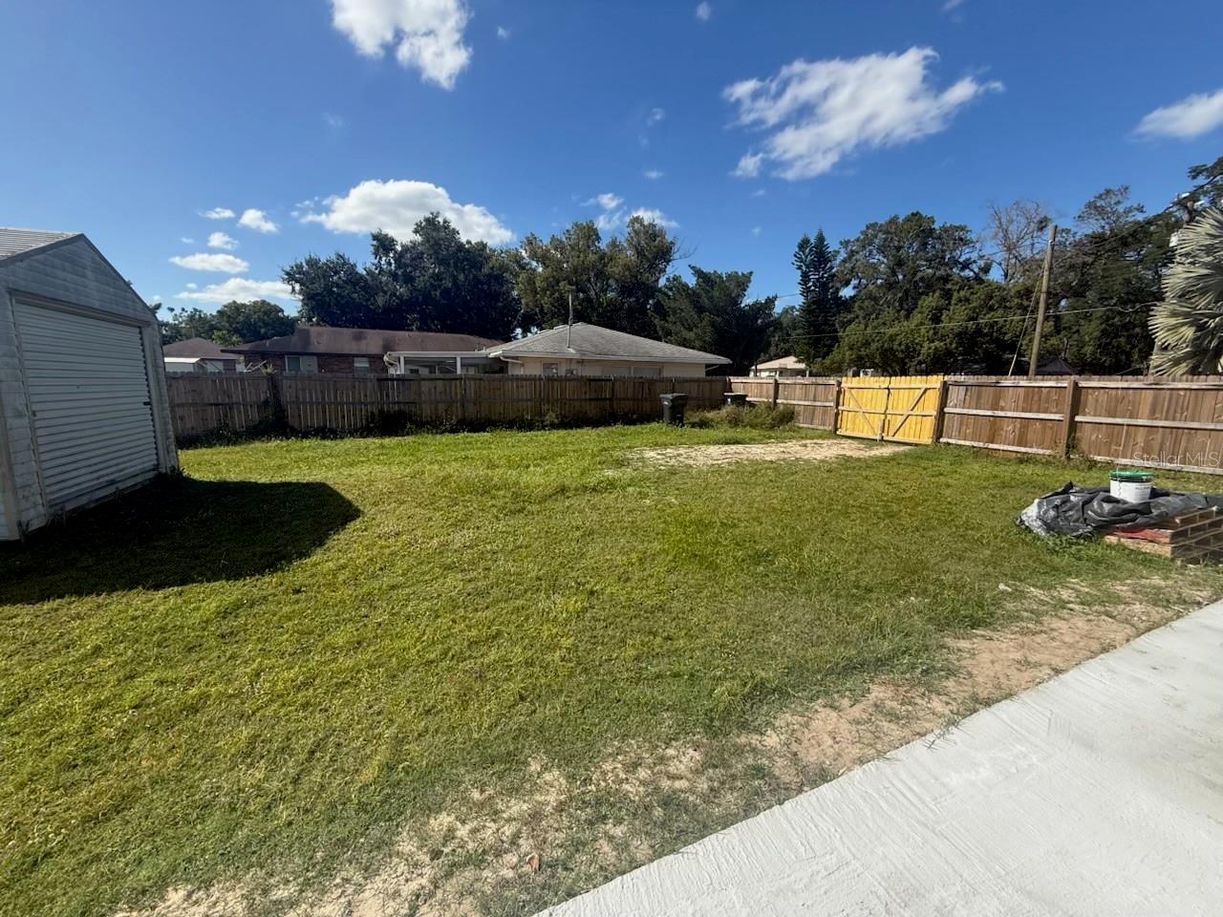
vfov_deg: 85.7
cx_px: 612
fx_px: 495
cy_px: 458
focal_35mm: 14
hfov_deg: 102.1
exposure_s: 1/1431
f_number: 2.2
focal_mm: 2.22
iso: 50
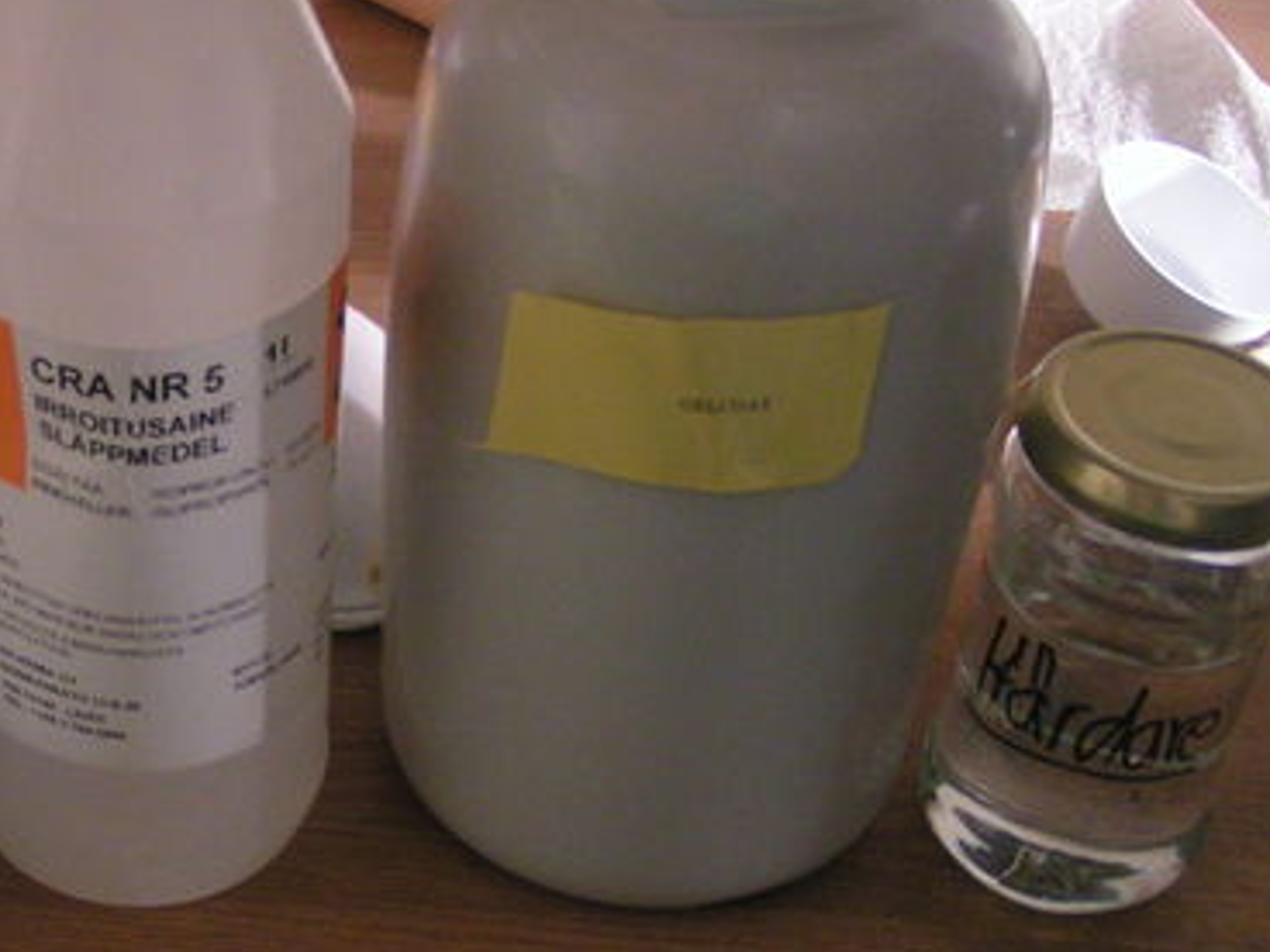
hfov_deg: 29.0
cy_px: 417
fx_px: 2421
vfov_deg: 22.2
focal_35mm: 66
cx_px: 324
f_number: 2.8
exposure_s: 1/40
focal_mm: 5.8
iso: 200
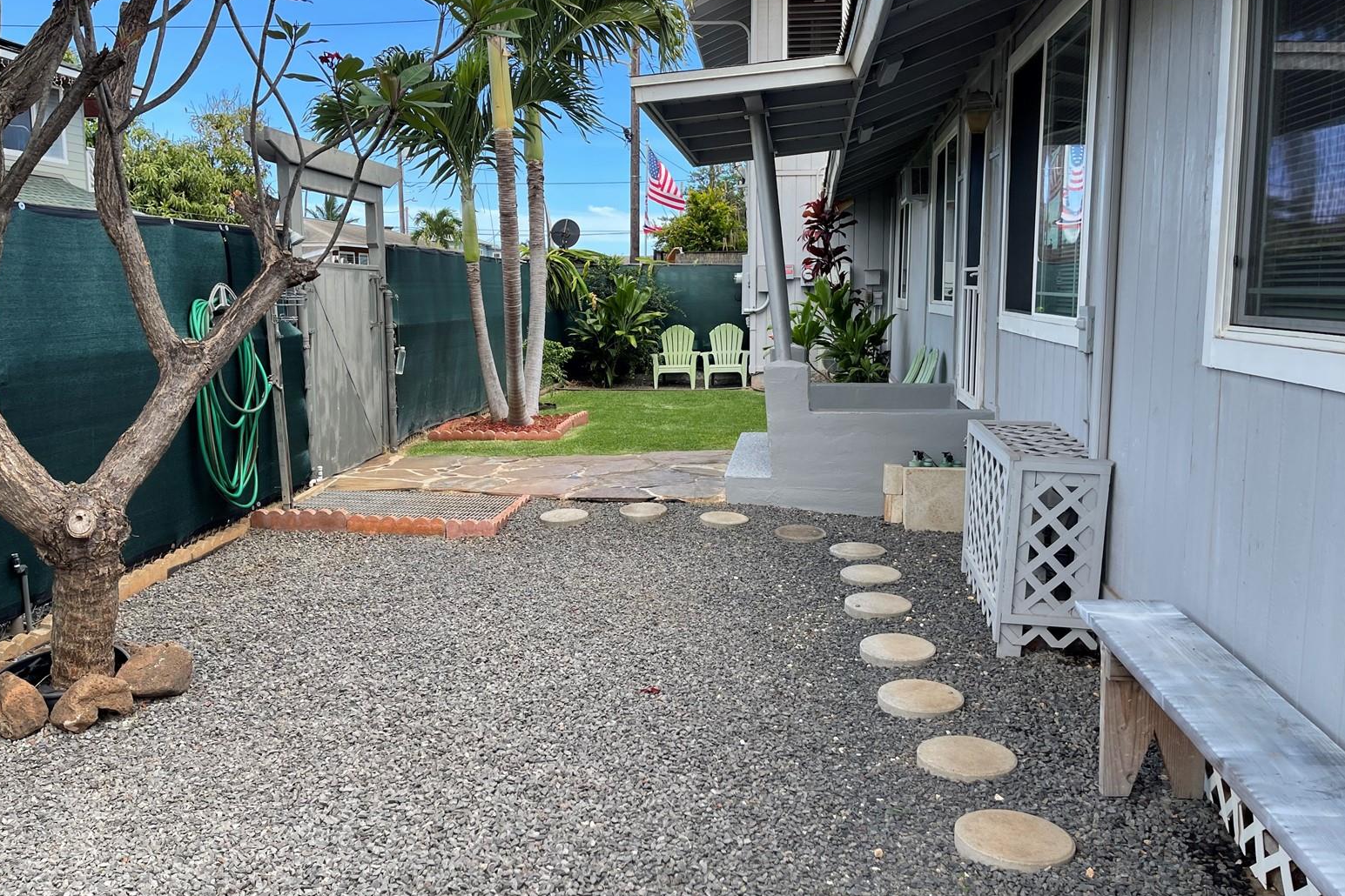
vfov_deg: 46.4
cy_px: 411
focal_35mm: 28
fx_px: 1046
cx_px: 676
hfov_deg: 65.5
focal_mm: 5.1
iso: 32
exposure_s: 1/704
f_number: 1.6
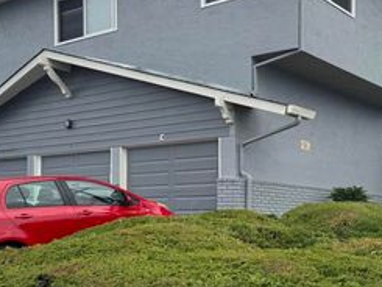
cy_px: 87
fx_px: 541
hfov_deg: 38.6
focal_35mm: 49
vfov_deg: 29.4
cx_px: 246
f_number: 1.78
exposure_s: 1/4608
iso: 80
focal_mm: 6.76
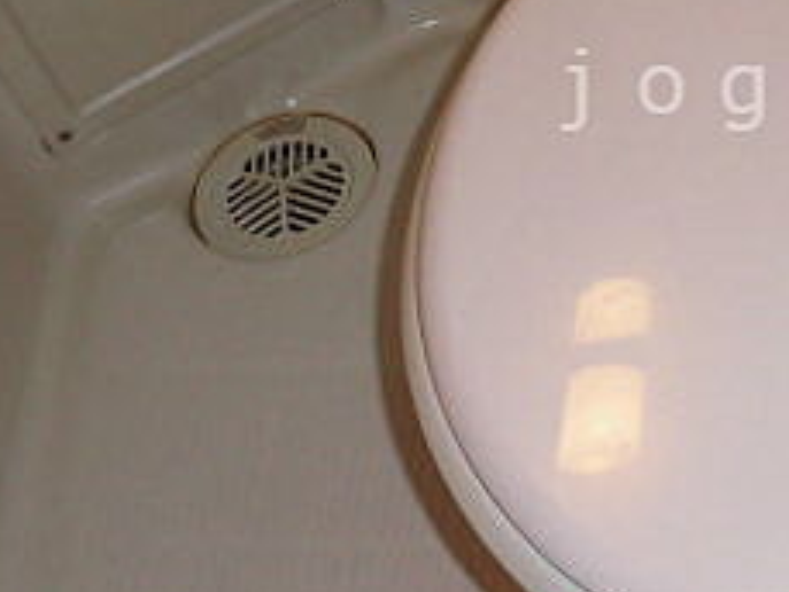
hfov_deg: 27.3
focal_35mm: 67
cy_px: 89
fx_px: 1528
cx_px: 796
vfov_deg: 21.6
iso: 100
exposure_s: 1/25
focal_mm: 4.3
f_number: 3.1
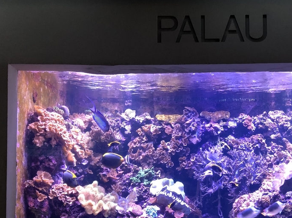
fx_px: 413
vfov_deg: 29.0
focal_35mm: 49
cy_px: 176
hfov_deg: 38.5
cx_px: 196
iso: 50
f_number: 1.8
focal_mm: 3.99
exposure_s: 1/15
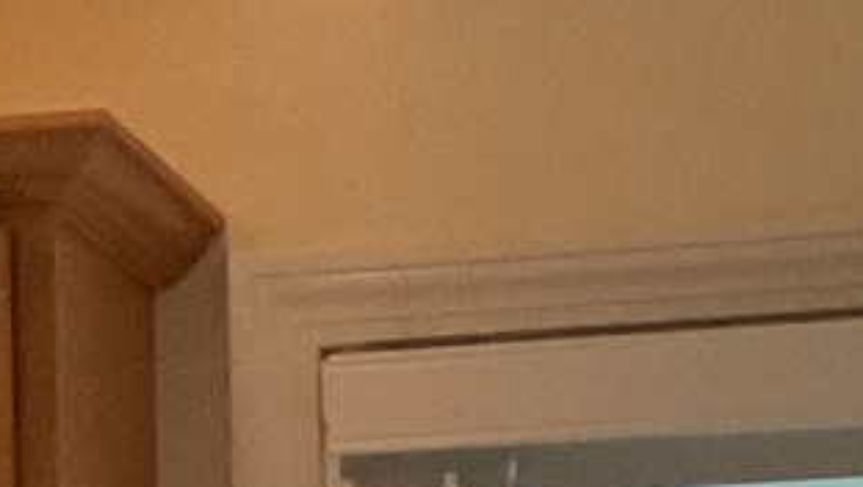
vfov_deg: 4.5
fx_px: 5335
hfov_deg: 9.2
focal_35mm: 233
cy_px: 2454
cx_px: 100
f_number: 1.8
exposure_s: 1/60
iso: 80
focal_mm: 3
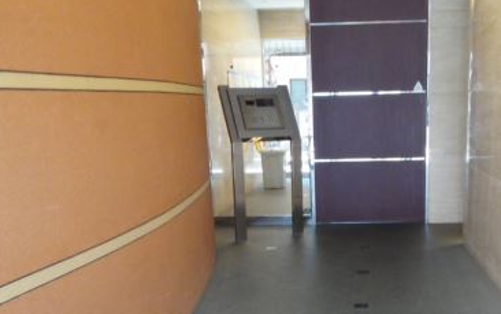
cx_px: 337
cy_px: 280
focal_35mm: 50
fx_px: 683
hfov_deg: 39.8
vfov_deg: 25.1
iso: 152
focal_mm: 2.87
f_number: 2.4
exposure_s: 1/15.2
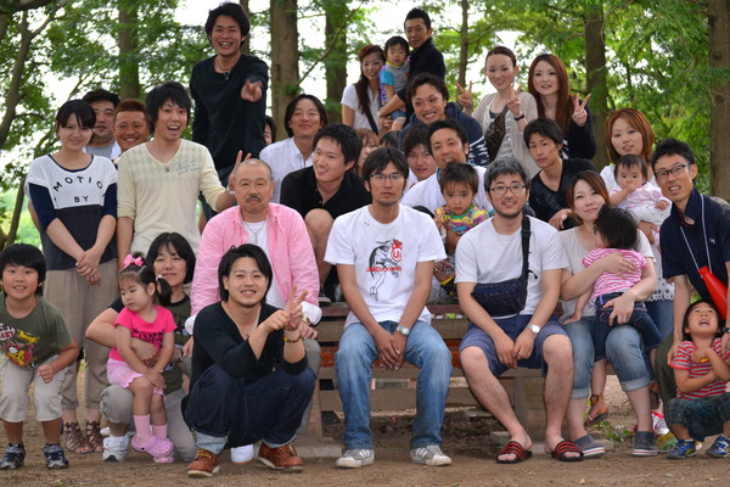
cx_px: 365
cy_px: 244
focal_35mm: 82
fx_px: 1673
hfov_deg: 24.6
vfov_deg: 16.6
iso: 1000
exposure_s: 1/60
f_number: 4
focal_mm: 55
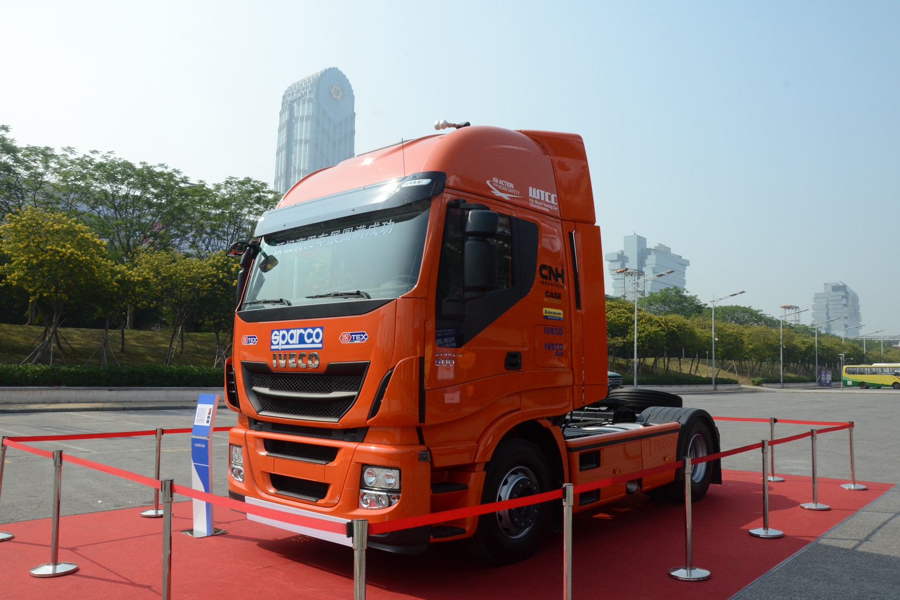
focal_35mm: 27
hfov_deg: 67.4
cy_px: 300
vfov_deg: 47.9
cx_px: 450
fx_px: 675
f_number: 14
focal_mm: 18
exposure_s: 1/800
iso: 1250
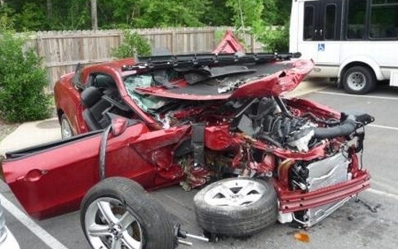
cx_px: 193
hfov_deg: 55.3
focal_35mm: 35
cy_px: 127
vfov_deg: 36.3
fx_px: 380
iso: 100
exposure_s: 1/100
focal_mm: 5.3
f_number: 3.5
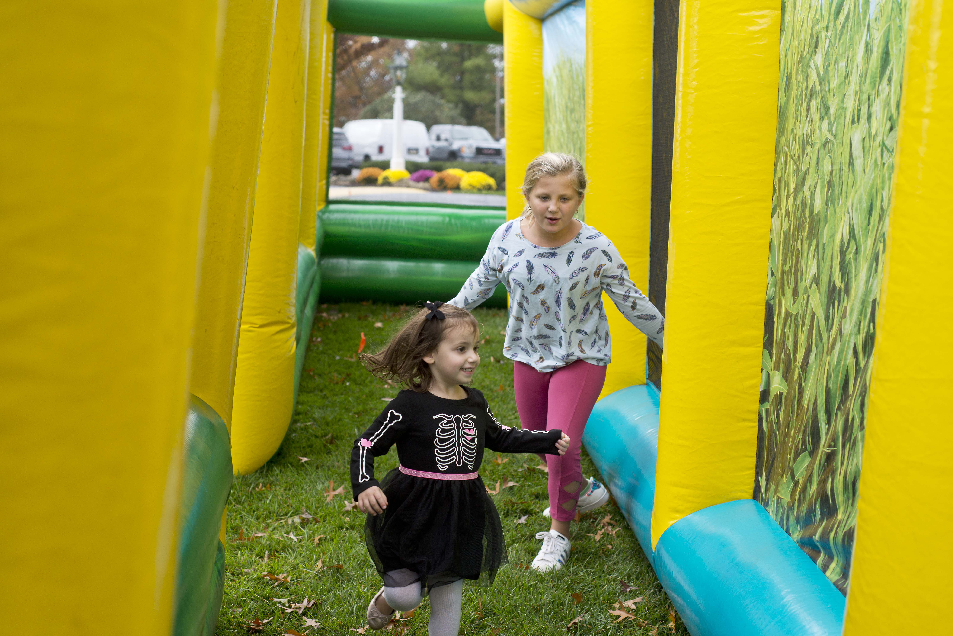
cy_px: 318
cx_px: 476
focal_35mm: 50
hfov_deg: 39.6
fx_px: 1324
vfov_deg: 27.0
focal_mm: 50
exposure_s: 1/1000
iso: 400
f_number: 5
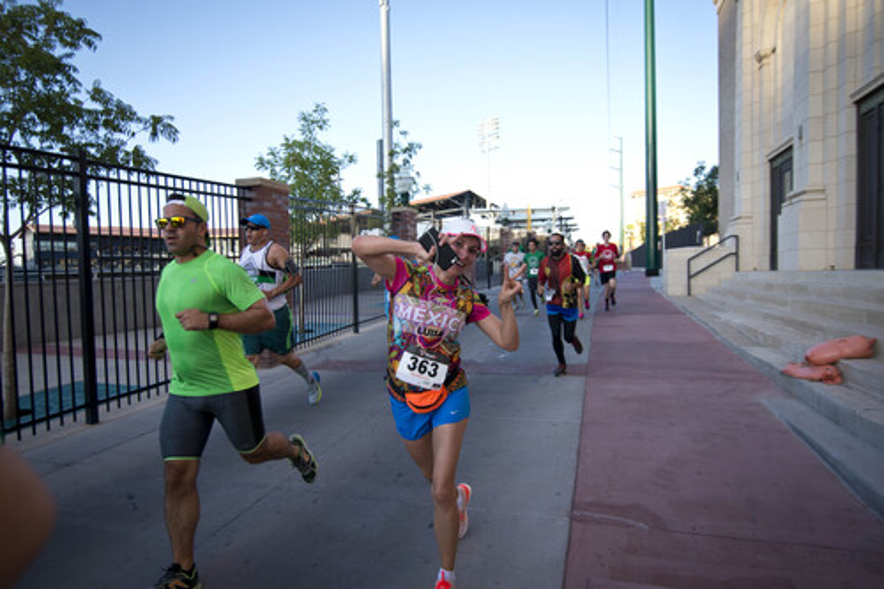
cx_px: 442
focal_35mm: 22
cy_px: 294
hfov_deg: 78.6
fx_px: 540
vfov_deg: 57.2
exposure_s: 1/640
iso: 320
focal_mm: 22
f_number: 4
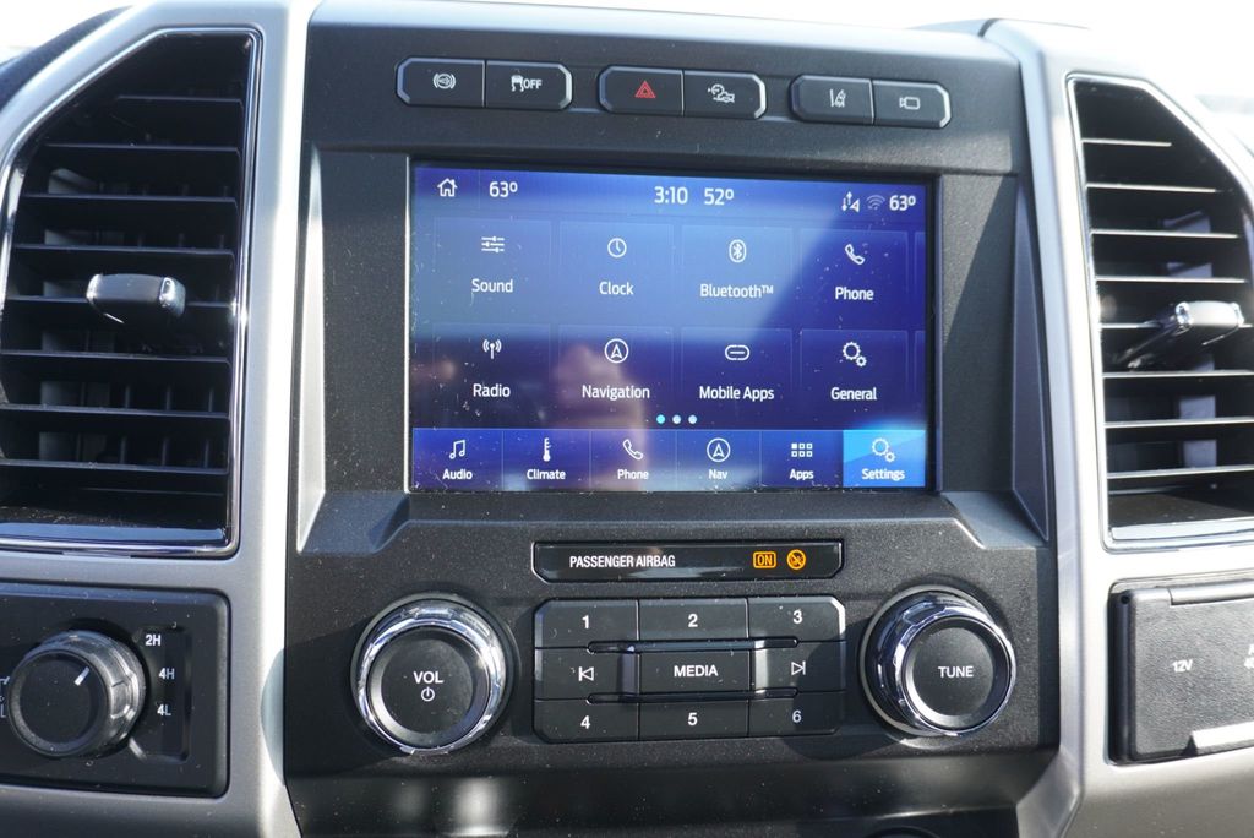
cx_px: 627
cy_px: 419
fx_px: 993
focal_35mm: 28
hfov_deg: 64.5
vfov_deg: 45.7
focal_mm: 19
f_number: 4
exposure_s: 1/60
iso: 250
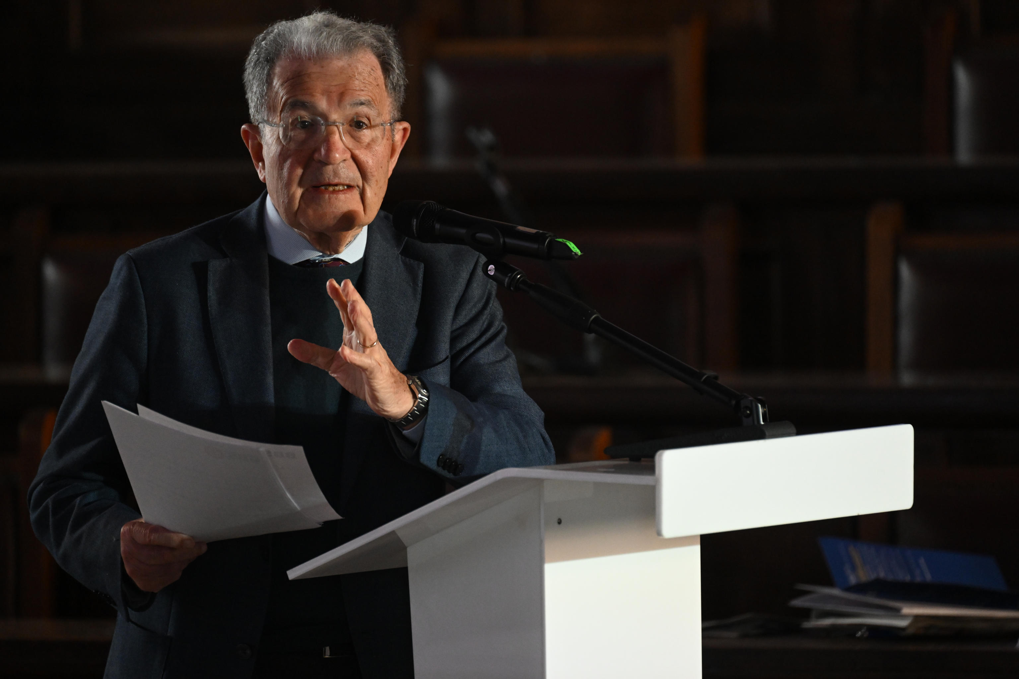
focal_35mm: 360
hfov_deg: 5.7
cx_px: 510
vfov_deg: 3.8
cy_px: 340
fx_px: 10189
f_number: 5.6
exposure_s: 1/250
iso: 4000
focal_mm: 360
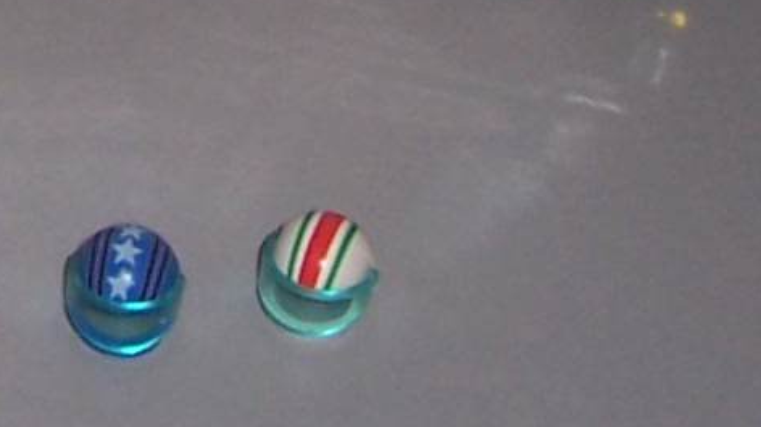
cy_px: -744
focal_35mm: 181
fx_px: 3651
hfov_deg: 11.5
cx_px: -343
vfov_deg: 6.3
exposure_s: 1/60
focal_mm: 5.6
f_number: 2.7
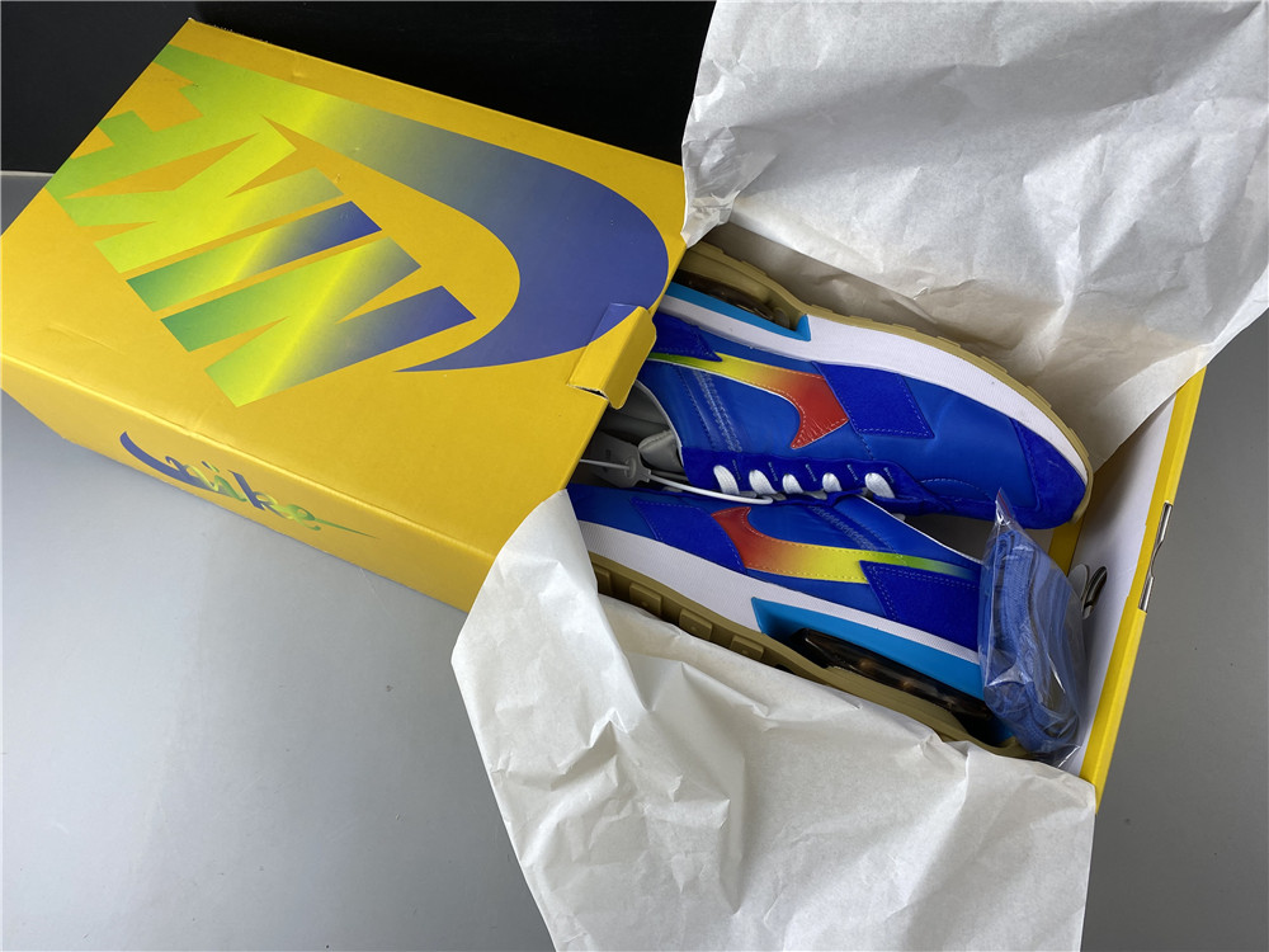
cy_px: 476
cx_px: 634
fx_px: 953
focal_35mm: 26
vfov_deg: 53.1
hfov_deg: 67.3
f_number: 1.8
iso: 50
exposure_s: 1/100
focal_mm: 4.25
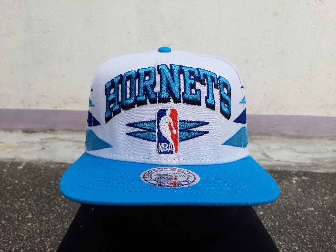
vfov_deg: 53.0
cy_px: 126
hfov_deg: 67.4
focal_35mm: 26
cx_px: 168
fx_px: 252
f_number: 1.7
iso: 40
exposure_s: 1/185
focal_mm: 3.93
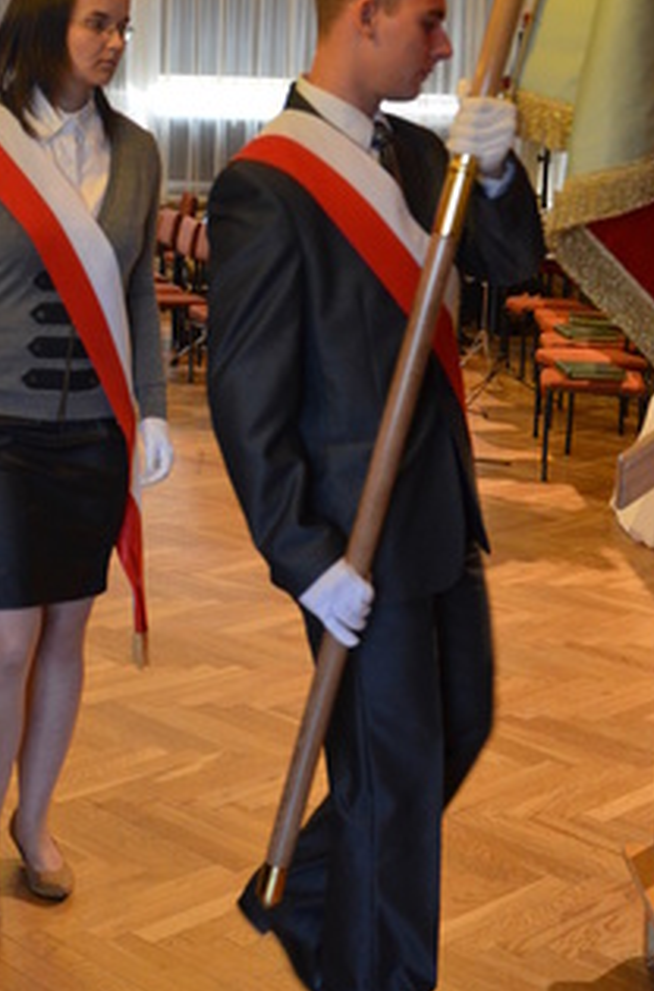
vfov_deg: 32.4
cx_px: 266
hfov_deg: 21.7
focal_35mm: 62
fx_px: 1701
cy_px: 406
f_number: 4.5
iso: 1600
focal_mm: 26
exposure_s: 1/80
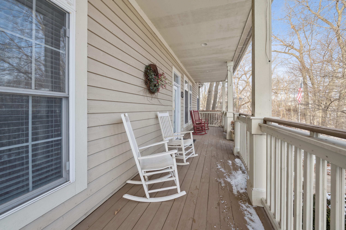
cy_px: 115
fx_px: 135
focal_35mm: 14
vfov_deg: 81.2
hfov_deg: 104.3
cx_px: 173
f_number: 8
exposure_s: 1/80
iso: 200
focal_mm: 14
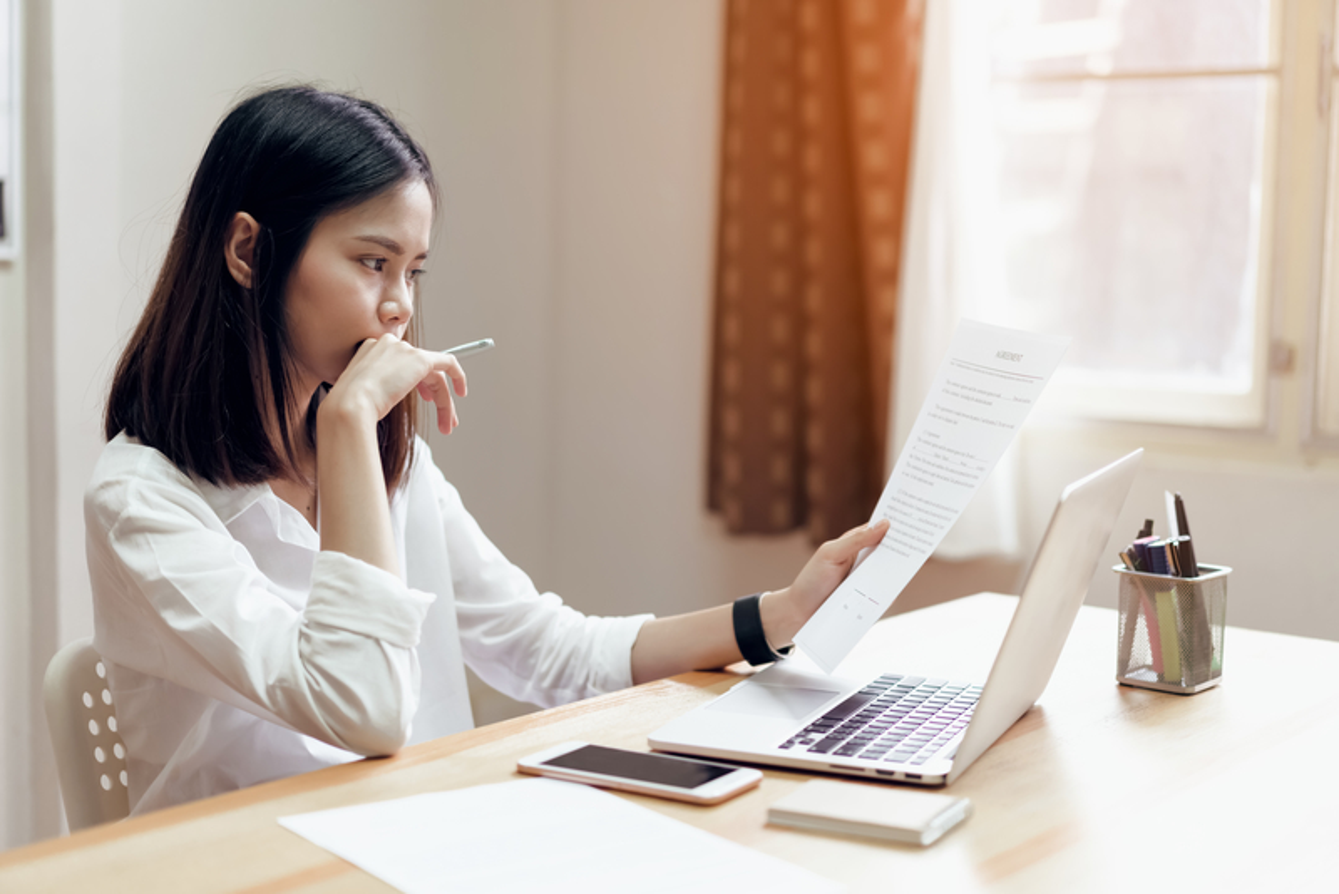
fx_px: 2046
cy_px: 447
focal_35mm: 55
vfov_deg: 24.6
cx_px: 670
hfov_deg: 36.2
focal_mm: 55
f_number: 2
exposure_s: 1/80
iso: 160
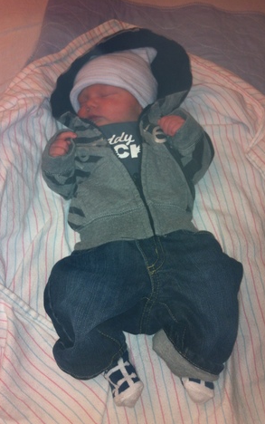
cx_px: 132
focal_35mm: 38
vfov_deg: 51.5
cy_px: 214
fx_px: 439
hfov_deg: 33.6
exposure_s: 1/17
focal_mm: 3.85
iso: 80
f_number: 2.8
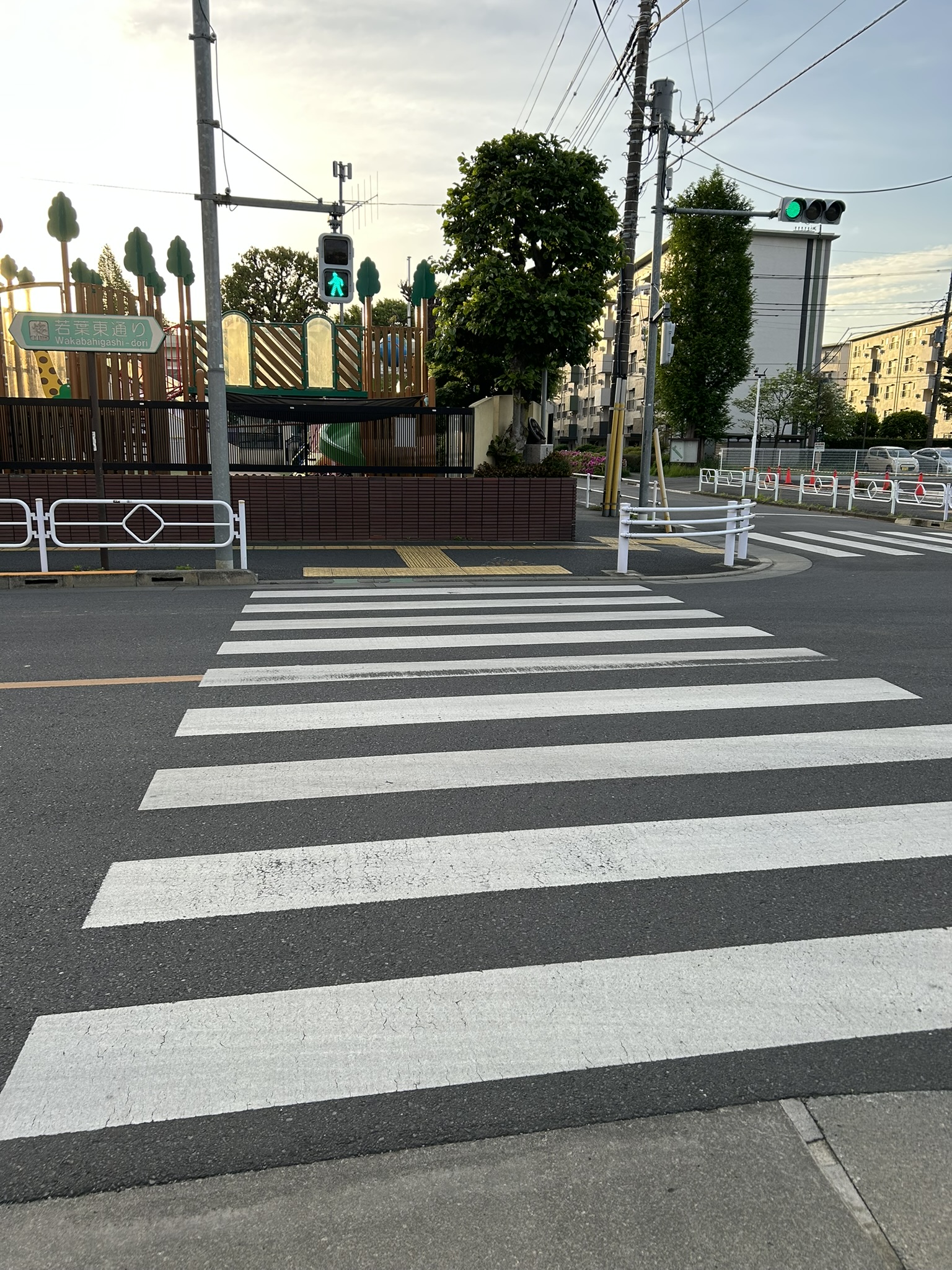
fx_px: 953
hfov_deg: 53.1
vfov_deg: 67.3
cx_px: 476
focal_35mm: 26
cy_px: 635
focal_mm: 5.7
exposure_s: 1/547
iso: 50
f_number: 1.5
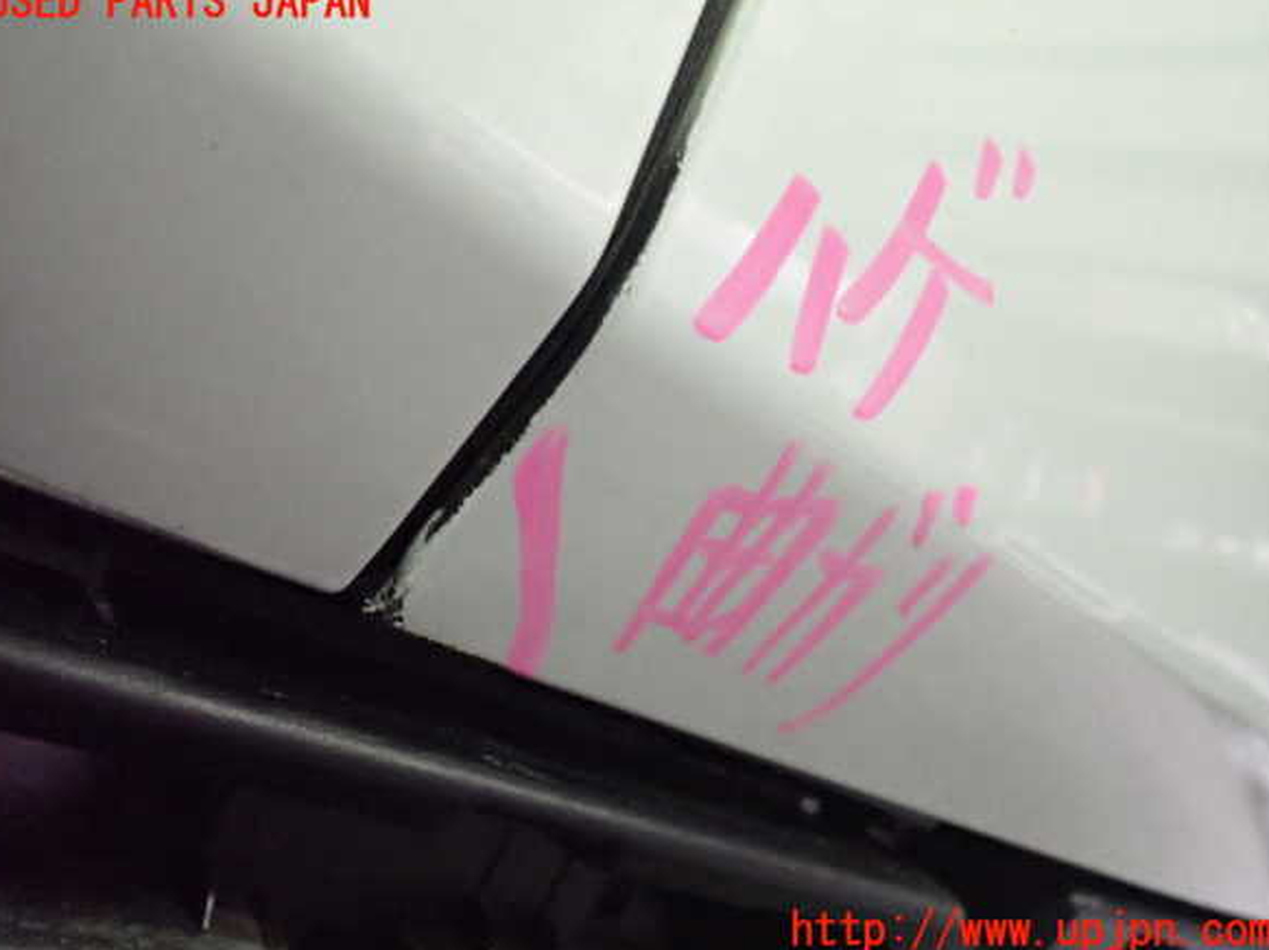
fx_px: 1136
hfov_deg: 58.4
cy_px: 467
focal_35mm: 31
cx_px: 629
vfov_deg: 45.4
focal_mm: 5.4
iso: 4000
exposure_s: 1/320
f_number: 2.3
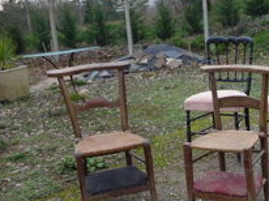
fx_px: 543
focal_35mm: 70
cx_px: 259
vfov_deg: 19.9
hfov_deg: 26.5
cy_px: 227
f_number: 3.5
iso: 100
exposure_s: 1/100
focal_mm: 5.2
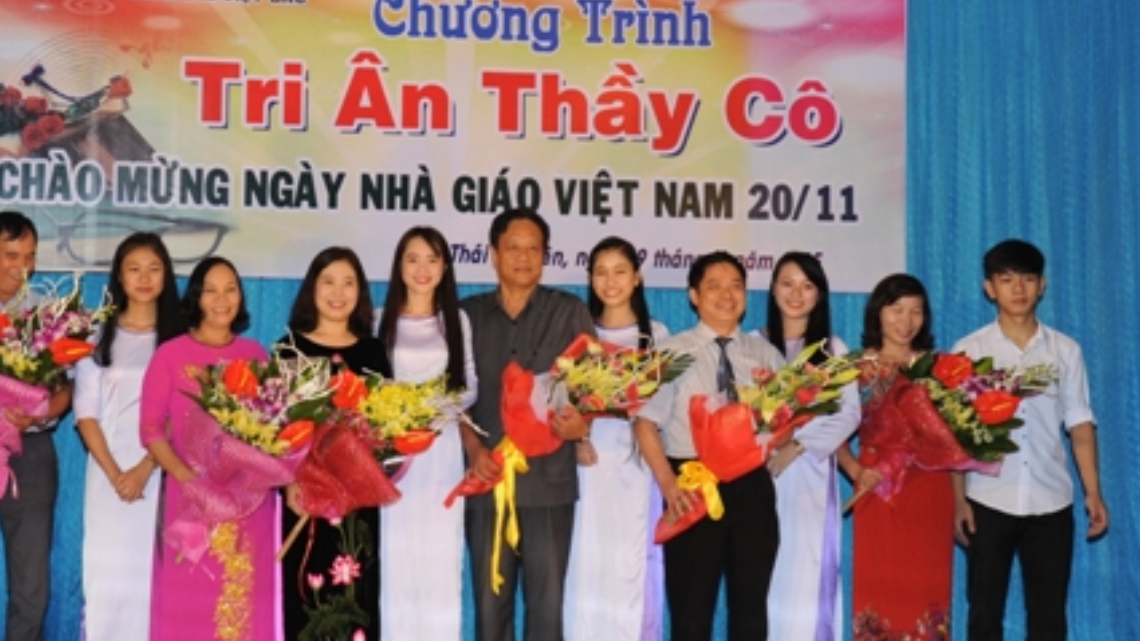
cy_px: 338
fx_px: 2146
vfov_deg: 17.0
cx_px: 339
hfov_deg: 29.4
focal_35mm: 71
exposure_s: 1/60
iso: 500
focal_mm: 48
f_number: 5.6
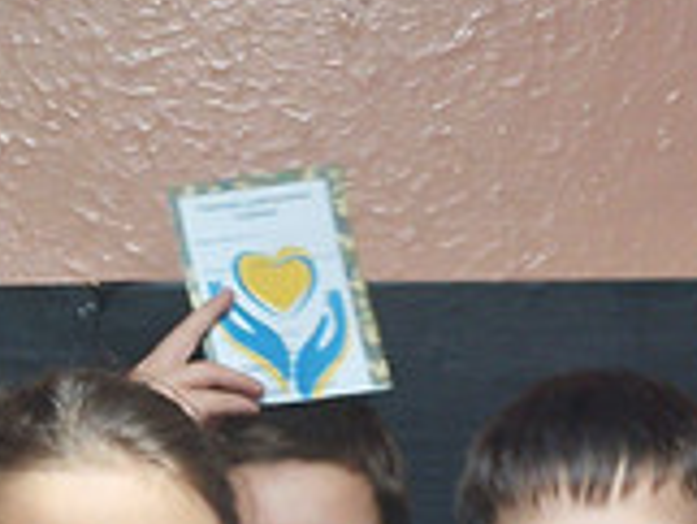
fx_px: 4675
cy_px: 589
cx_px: -115
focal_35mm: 232
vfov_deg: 6.4
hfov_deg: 8.4
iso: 160
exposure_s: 1/25
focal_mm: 3.94
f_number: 2.4
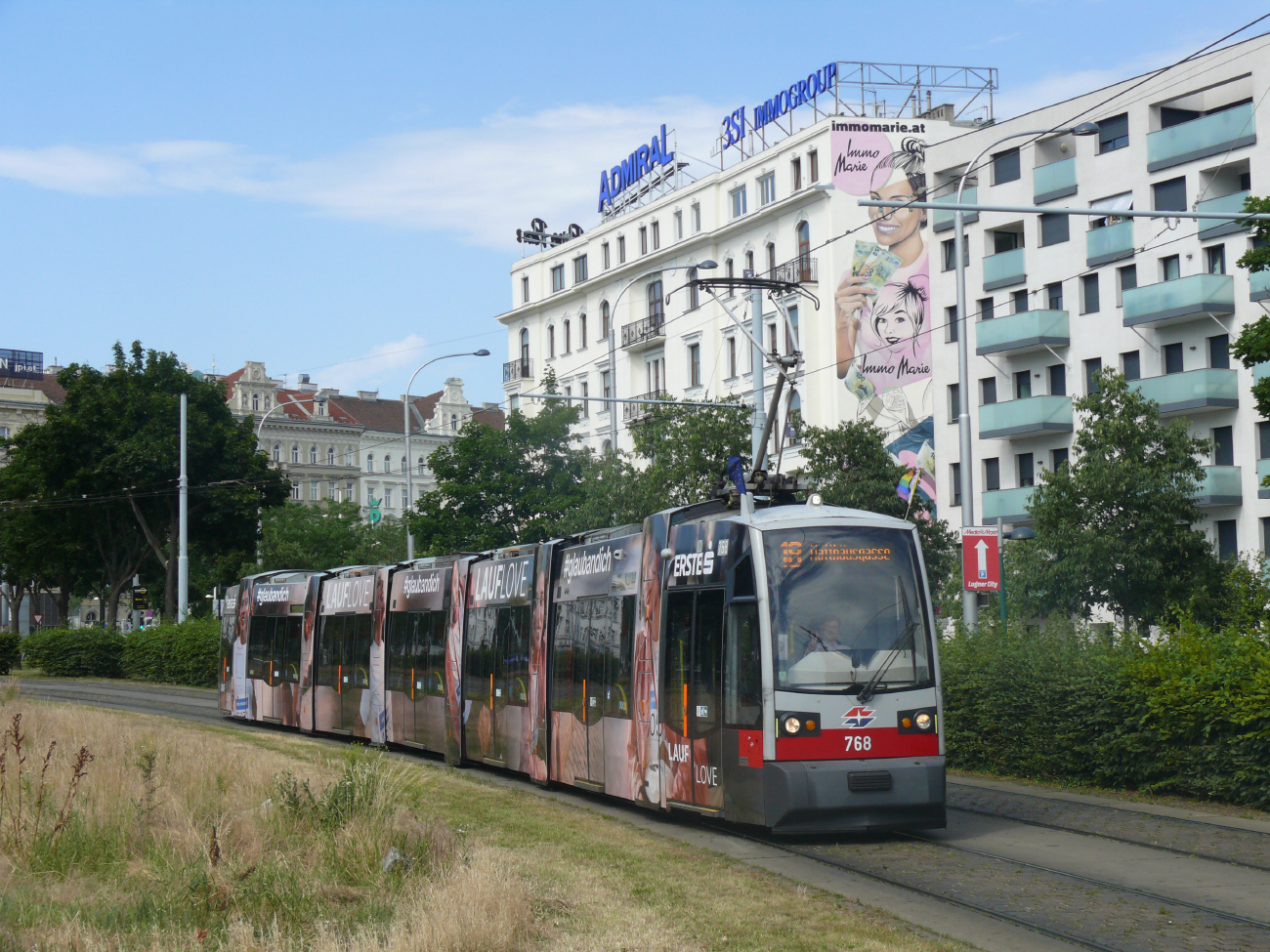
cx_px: 635
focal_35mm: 65
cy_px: 476
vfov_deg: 22.6
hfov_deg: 29.8
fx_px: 2385
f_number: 5.6
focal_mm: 13.7
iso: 100
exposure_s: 1/400
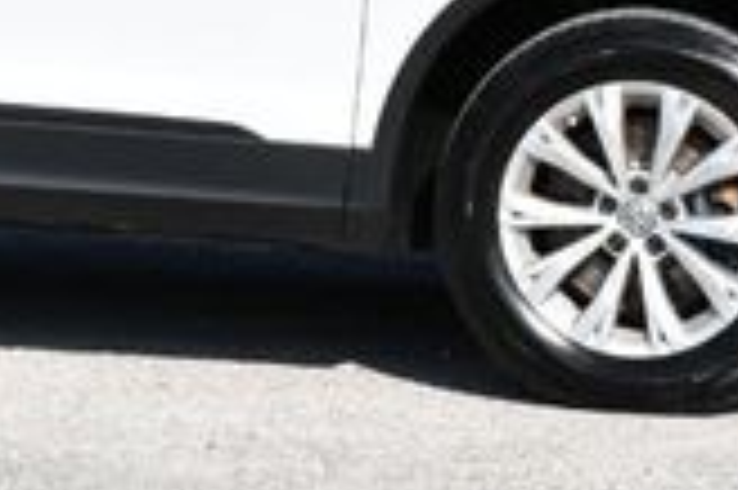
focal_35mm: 305
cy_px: -423
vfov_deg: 4.4
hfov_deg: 6.7
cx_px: -54
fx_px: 6246
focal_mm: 52
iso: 100
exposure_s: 1/320
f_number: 9
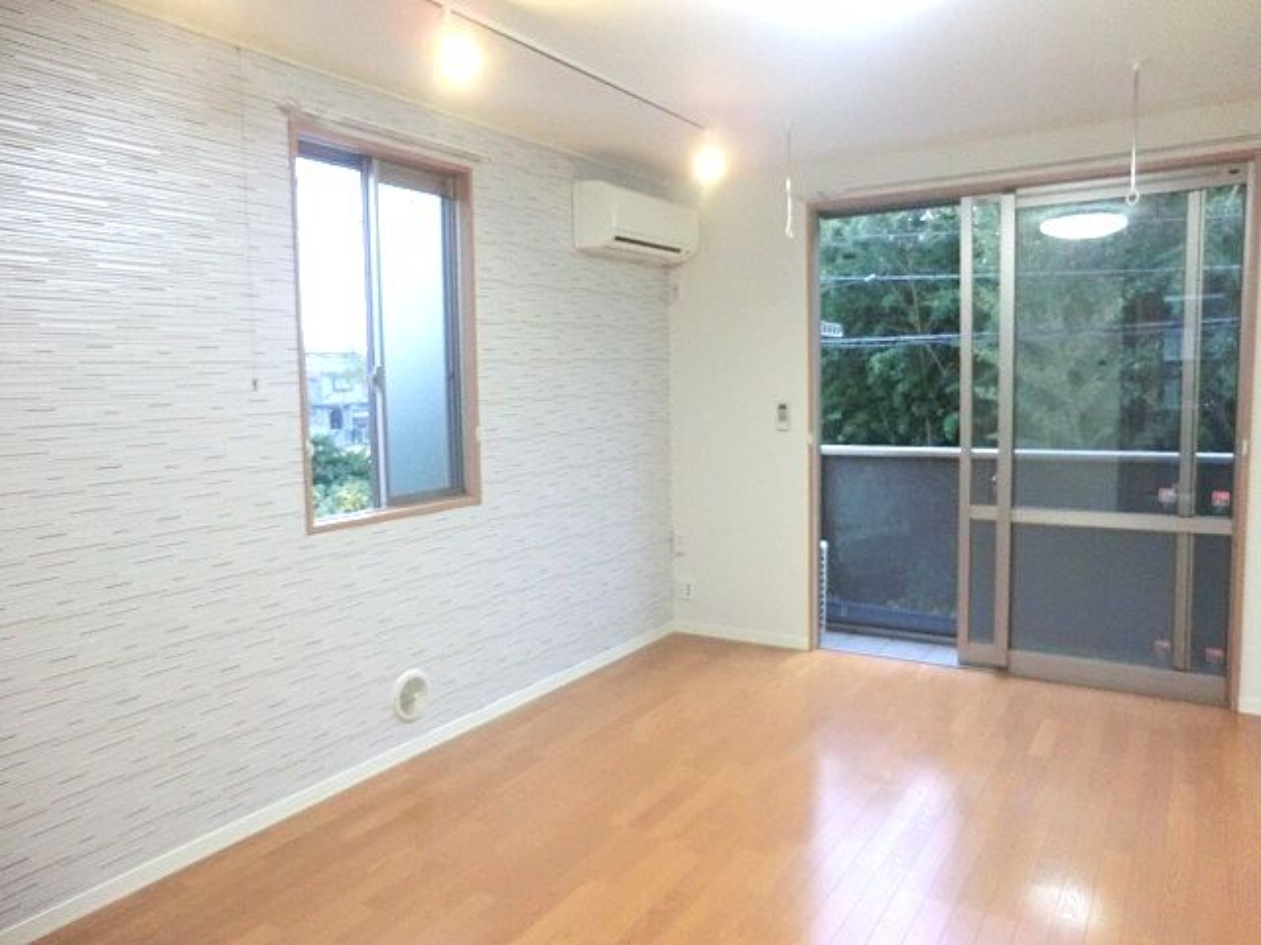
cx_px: 630
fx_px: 874
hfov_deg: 71.6
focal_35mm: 24
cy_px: 472
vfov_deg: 56.8
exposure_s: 1/60
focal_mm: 4.3
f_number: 3.2
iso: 500
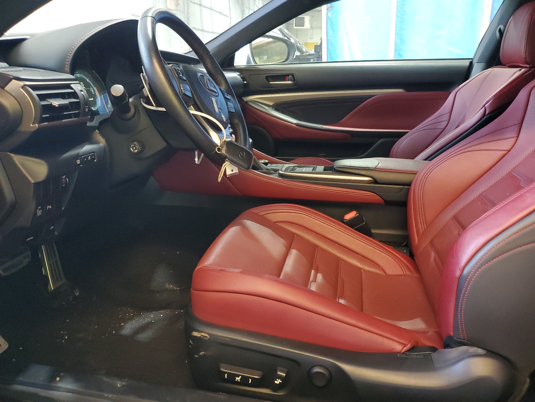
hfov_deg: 67.3
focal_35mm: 26
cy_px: 201
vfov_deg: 53.1
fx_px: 402
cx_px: 268
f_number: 1.5
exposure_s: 1/40
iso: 333
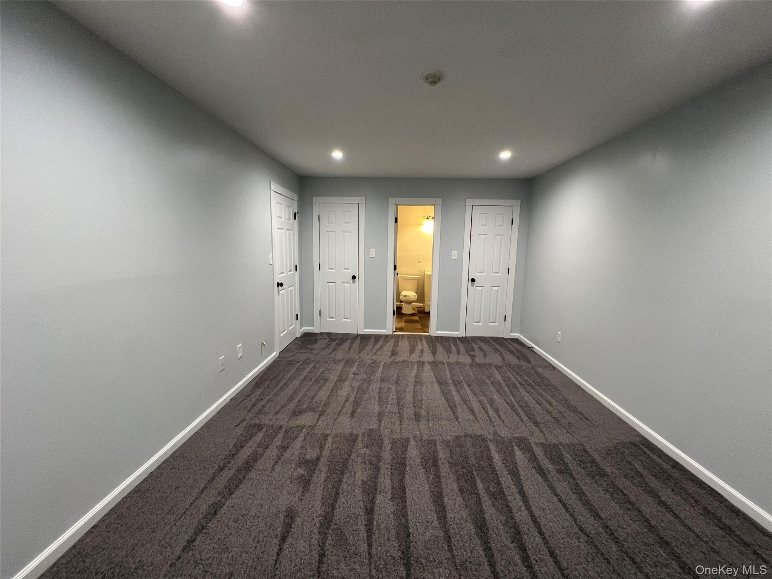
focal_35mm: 13
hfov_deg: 106.2
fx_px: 290
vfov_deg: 89.9
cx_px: 386
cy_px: 290
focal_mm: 1.57
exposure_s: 1/60
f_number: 1.8
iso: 200
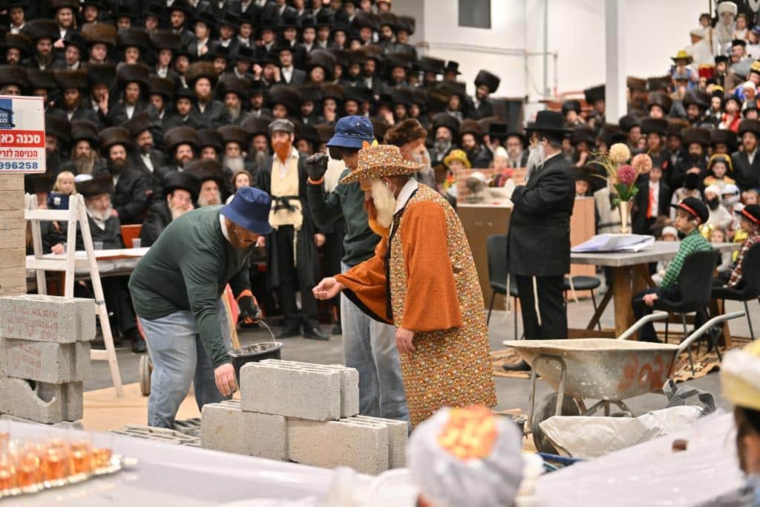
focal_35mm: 70
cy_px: 254
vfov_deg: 19.5
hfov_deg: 28.8
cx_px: 380
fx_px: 1478
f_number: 2.8
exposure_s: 1/100
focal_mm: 70
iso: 80
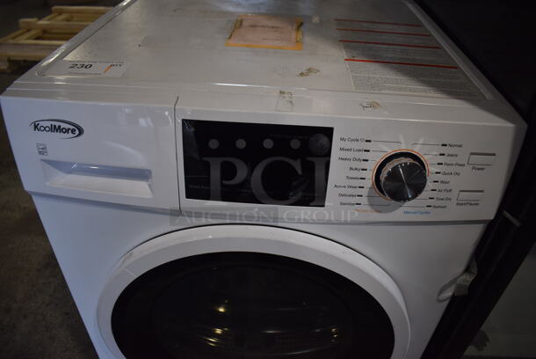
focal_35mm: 27
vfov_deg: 48.0
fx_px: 402
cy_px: 180
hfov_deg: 67.3
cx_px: 268
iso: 720
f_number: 3.5
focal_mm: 18
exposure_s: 1/250
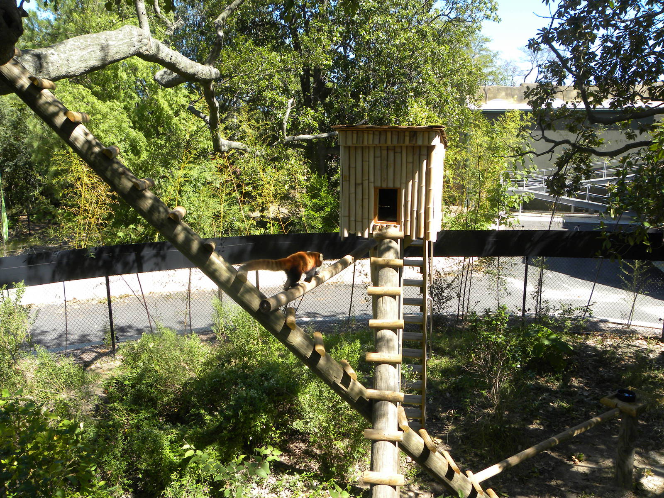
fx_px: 556
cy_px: 249
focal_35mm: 29
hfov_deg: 61.7
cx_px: 332
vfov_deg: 48.2
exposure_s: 1/155
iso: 64
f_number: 4
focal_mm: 5.2
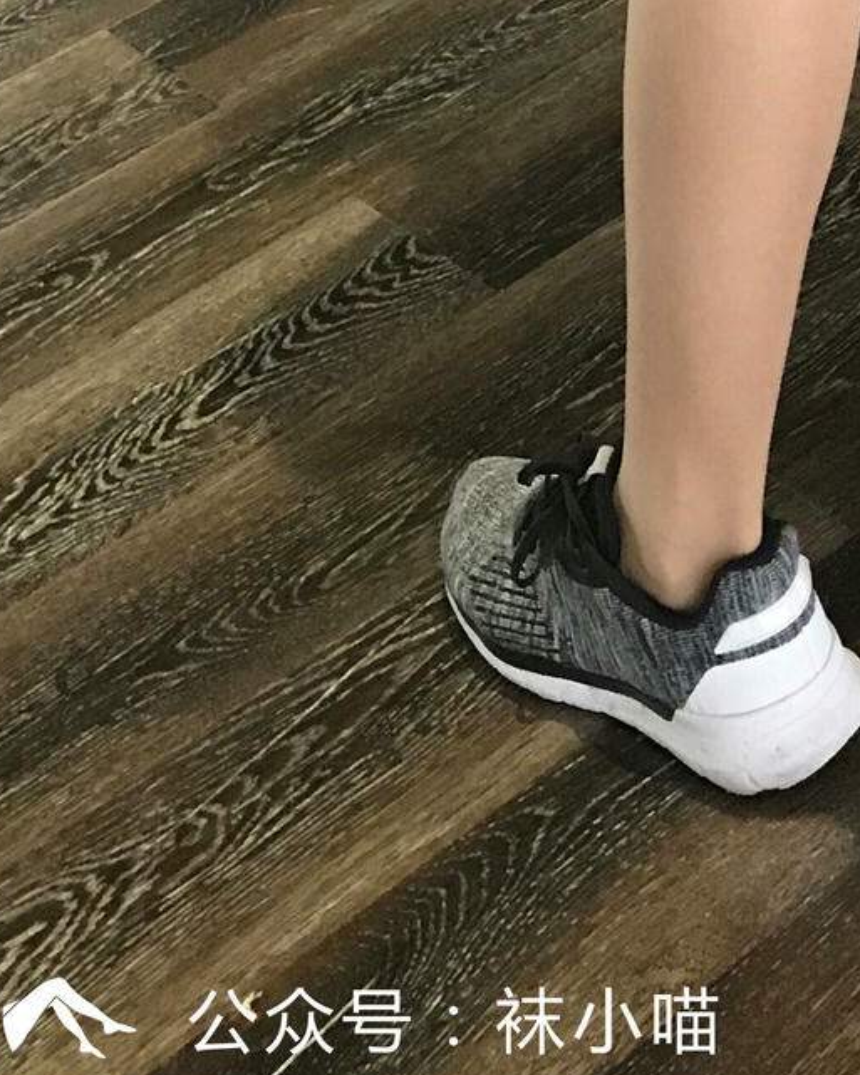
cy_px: -592
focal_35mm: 86
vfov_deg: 19.1
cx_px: 949
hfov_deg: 17.3
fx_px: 2736
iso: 100
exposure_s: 1/14
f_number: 1.8
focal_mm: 3.99
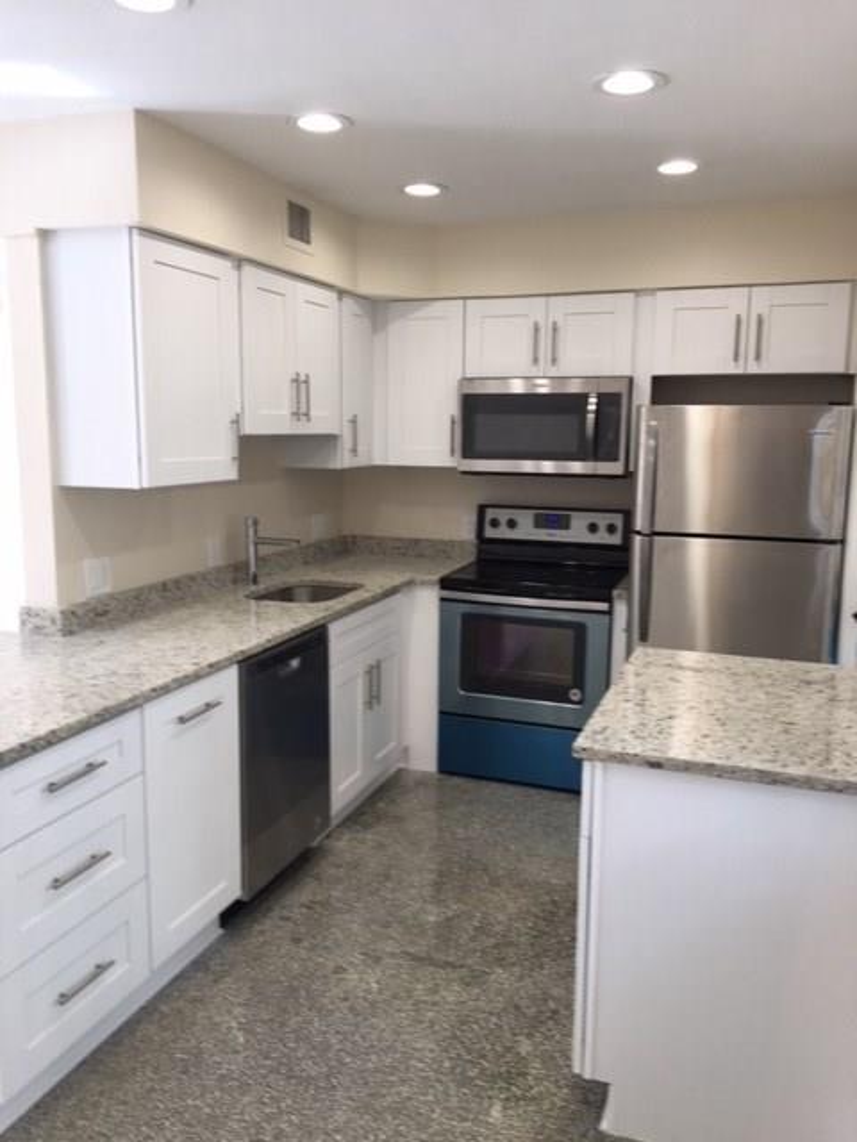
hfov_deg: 48.2
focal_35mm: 29
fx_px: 957
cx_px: 428
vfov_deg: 61.7
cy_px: 571
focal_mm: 4.15
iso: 32
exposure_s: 1/60
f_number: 2.2
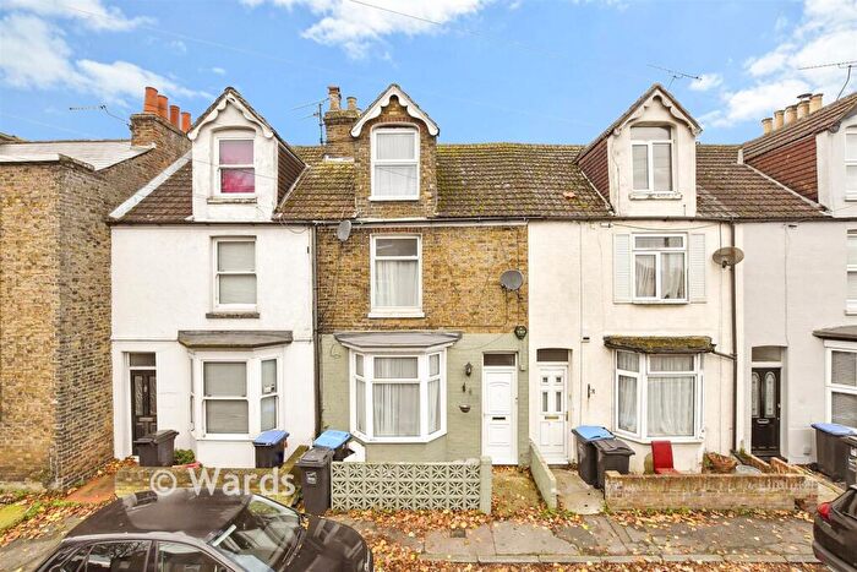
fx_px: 357
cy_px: 286
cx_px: 428
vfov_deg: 77.4
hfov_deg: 100.4
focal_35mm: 15
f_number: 10
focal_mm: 10
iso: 1600
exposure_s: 1/250
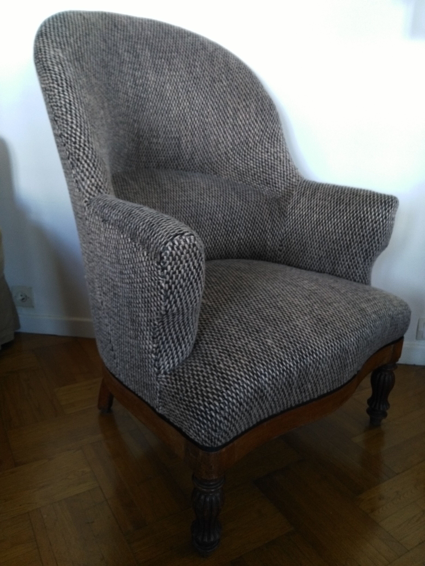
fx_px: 458
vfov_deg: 63.4
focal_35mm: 28
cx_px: 212
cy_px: 283
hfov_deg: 49.7
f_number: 2
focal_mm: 2.96
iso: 262
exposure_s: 1/30
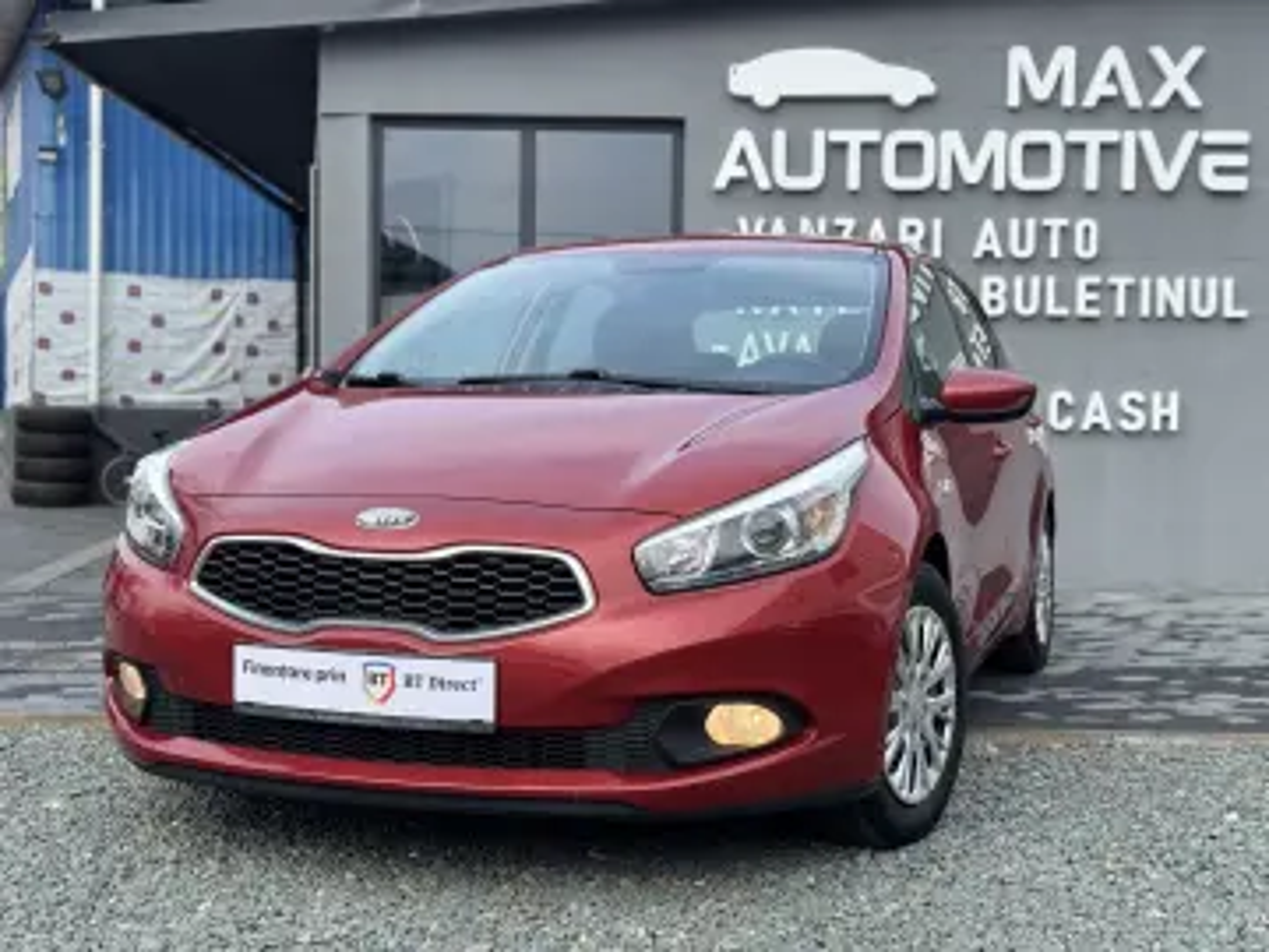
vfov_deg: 30.3
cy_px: 476
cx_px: 634
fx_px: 1760
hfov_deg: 39.7
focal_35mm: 48
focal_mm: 6.76
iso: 64
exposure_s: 1/1238
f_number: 1.78
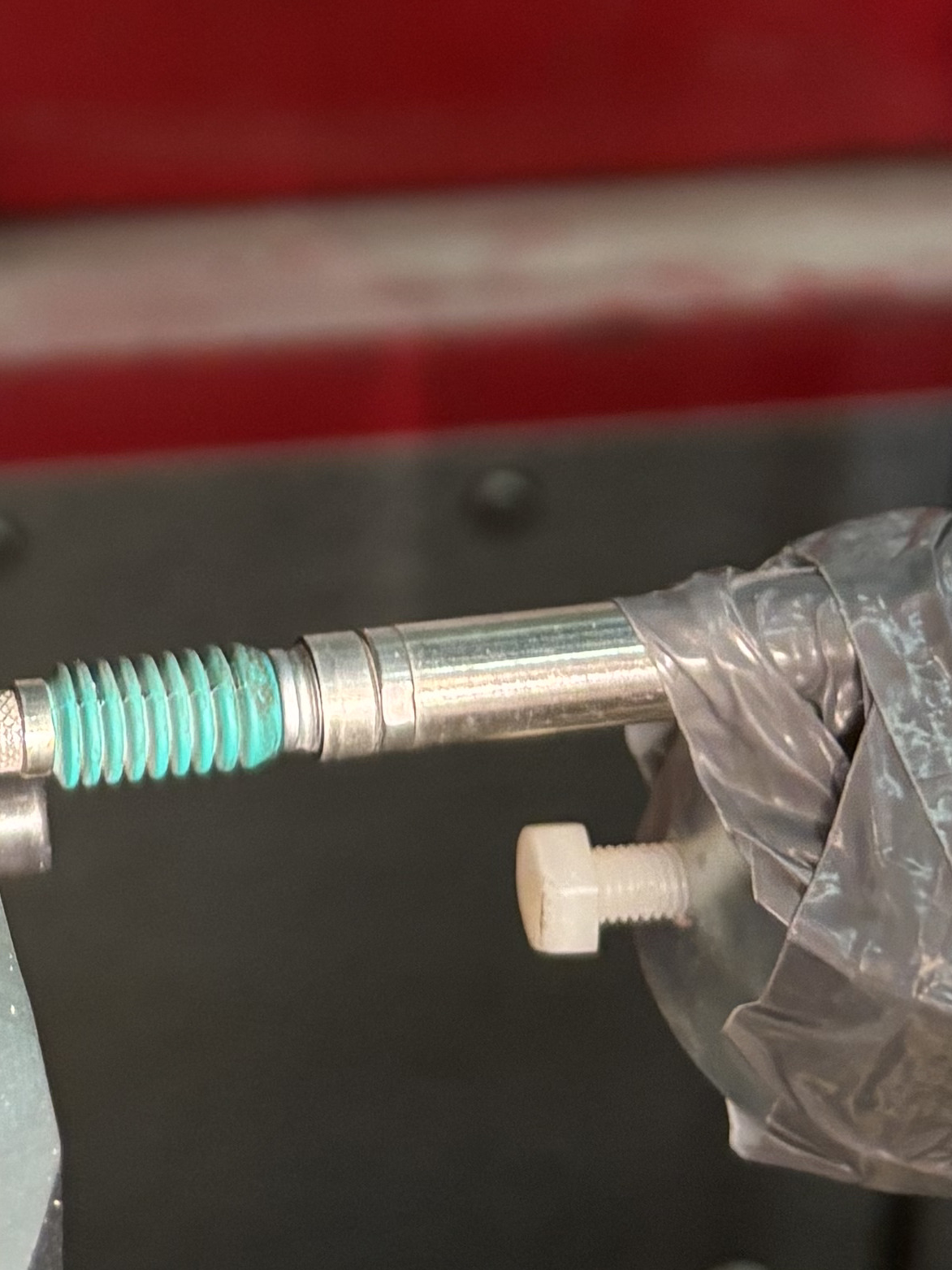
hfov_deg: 15.1
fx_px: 3484
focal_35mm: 95
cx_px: -106
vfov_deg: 18.3
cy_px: -631
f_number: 1.6
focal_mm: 5.96
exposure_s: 1/50
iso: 125
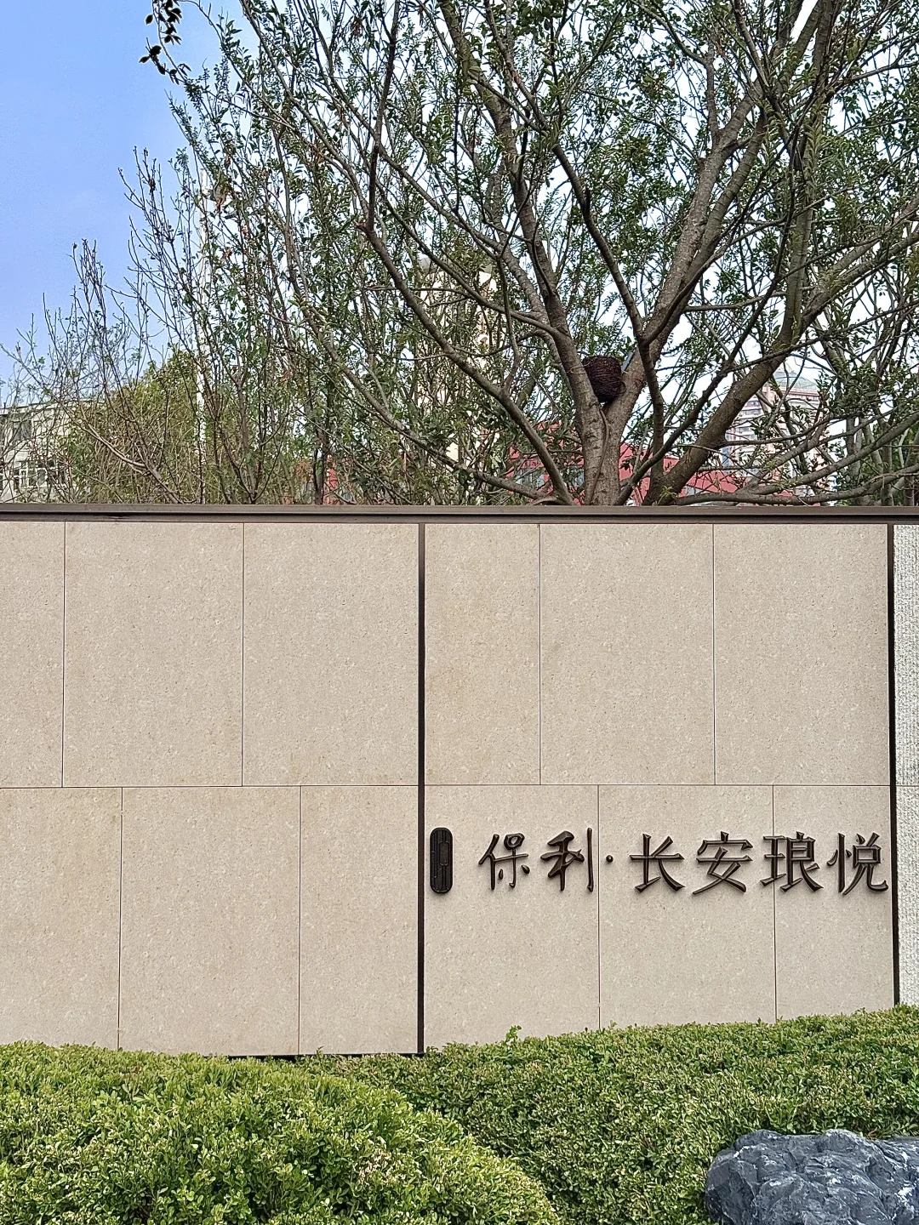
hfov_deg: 30.3
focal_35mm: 48
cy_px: 612
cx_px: 460
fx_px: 1699
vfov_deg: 39.7
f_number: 1.78
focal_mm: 6.76
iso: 64
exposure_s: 1/3610
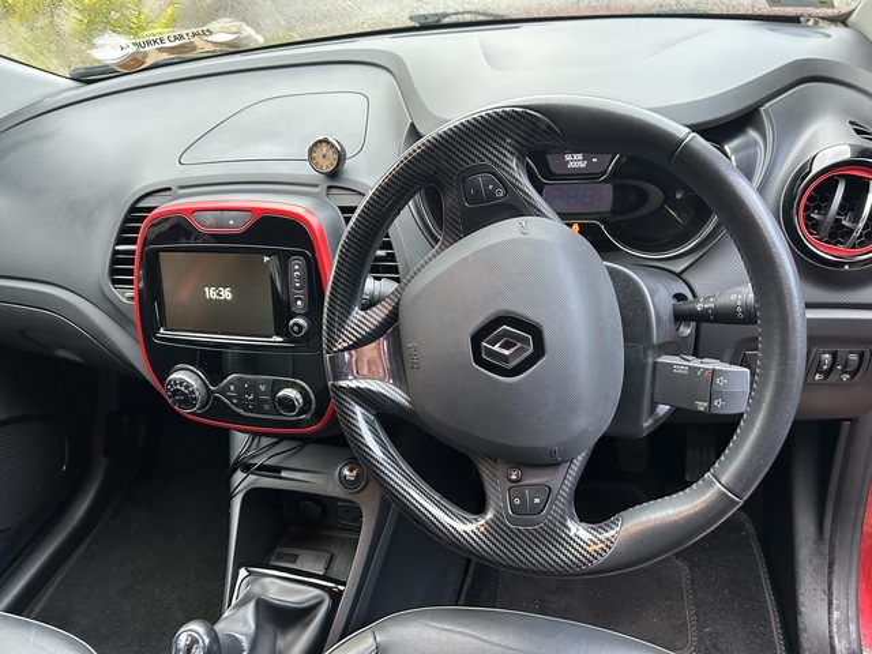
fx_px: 655
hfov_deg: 67.3
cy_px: 327
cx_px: 436
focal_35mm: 26
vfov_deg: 53.1
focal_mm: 5.7
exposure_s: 1/50
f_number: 1.5
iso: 200
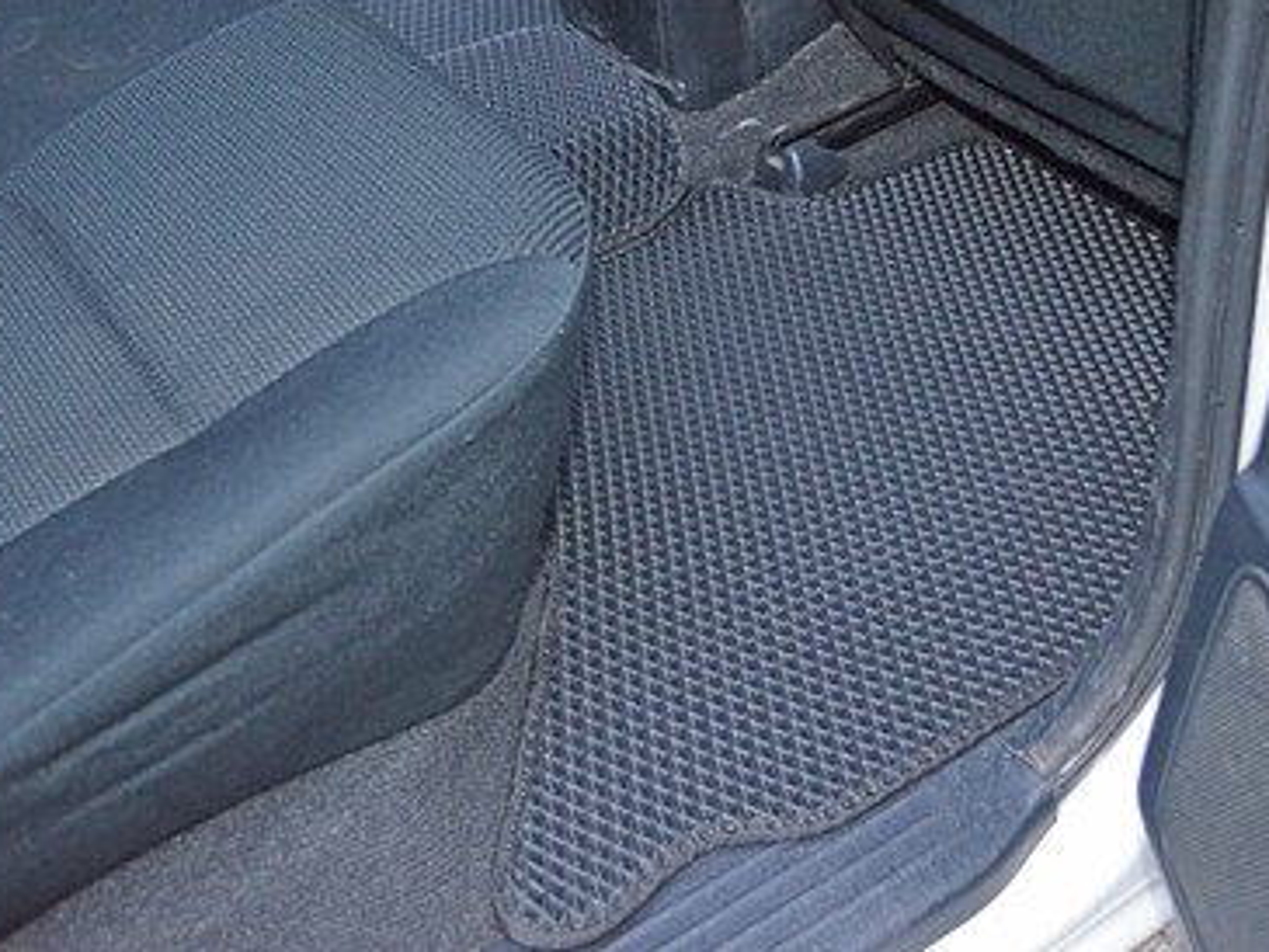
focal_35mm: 43
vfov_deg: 33.6
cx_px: 681
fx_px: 1577
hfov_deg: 43.8
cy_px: 476
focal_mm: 26
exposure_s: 1/20
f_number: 4.2
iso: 3200
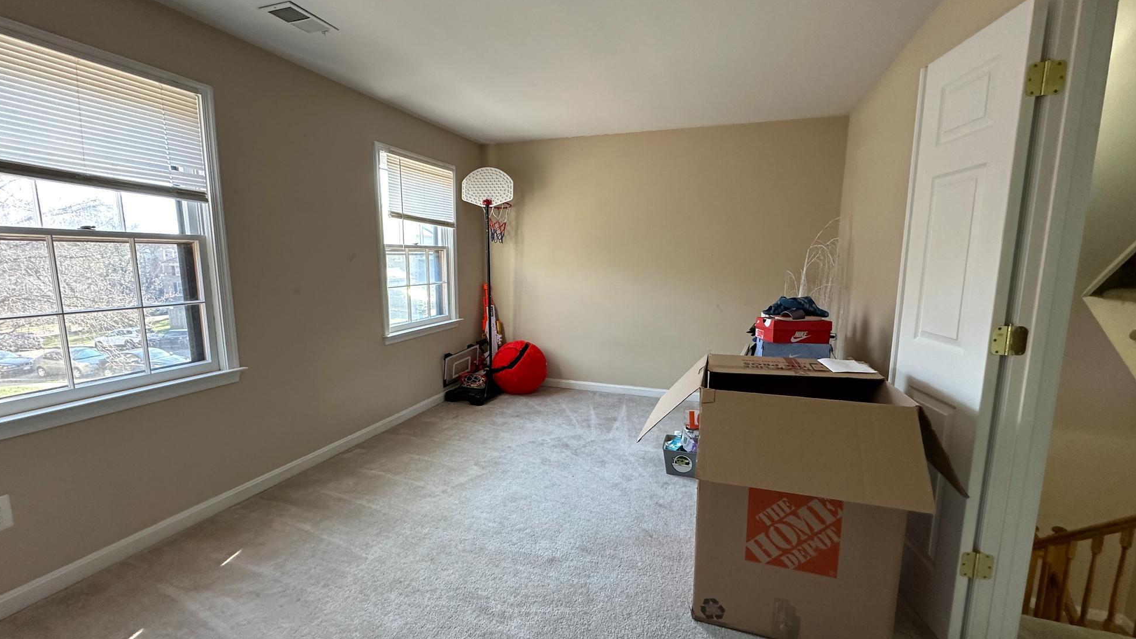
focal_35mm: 16
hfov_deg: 99.4
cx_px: 560
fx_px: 482
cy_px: 332
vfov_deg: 67.1
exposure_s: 1/118
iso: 250
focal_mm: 2.22
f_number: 2.2
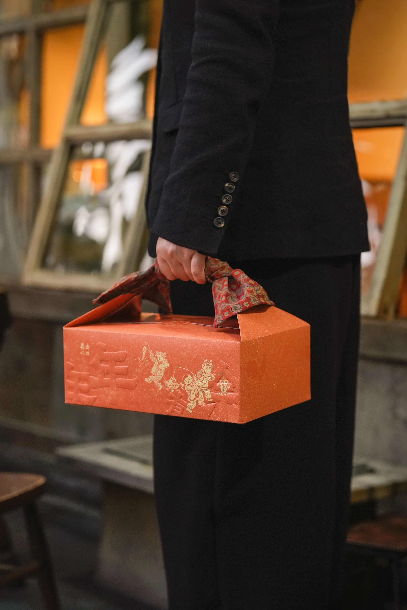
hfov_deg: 18.2
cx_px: 204
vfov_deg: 27.0
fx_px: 1272
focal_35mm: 75
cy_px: 305
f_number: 2
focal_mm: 50
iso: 2000
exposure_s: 1/80
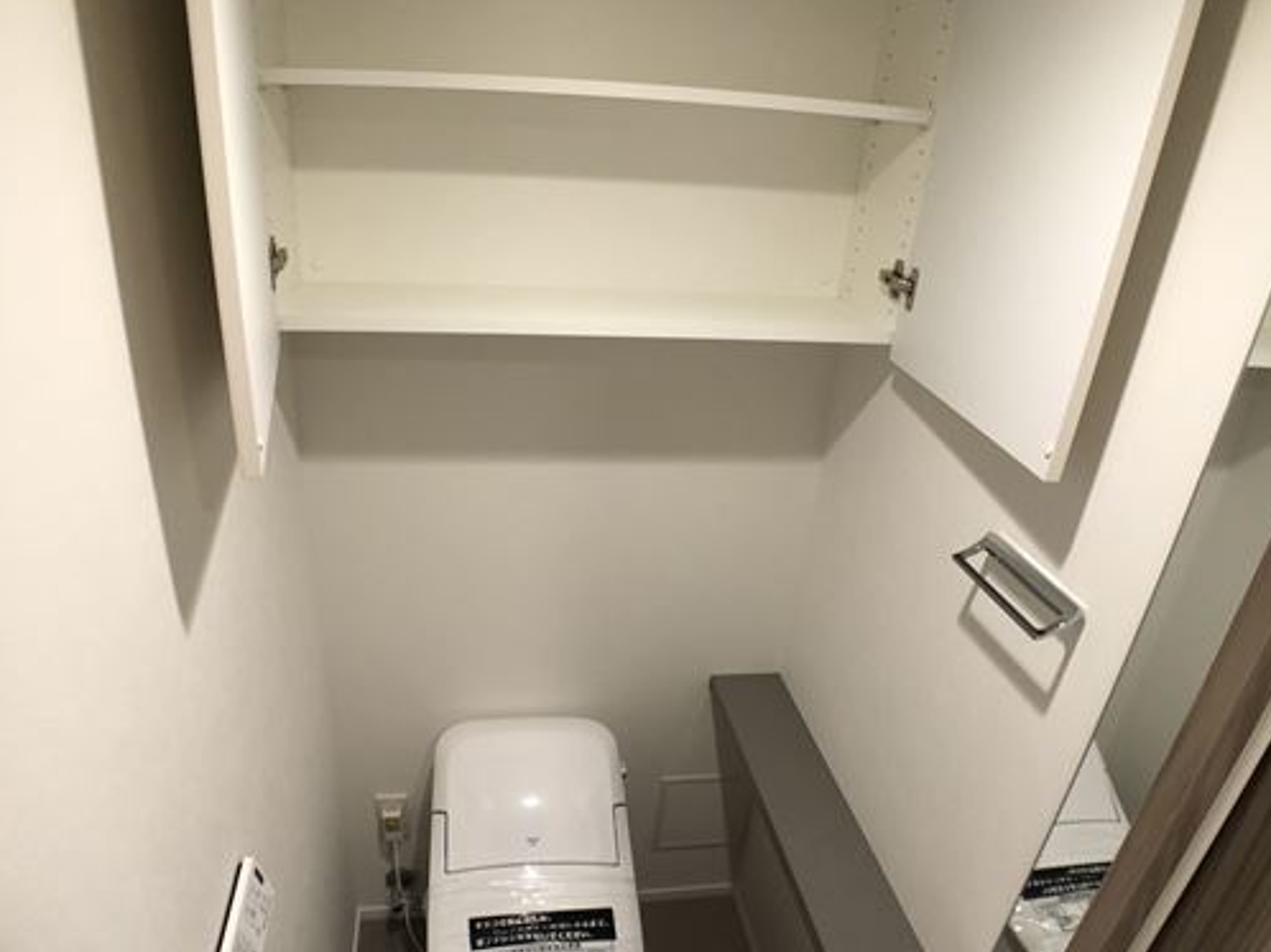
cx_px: 590
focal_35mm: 36
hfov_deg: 51.3
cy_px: 584
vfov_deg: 39.4
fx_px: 1321
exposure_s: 1/20
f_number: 1.8
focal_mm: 3.99
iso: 32
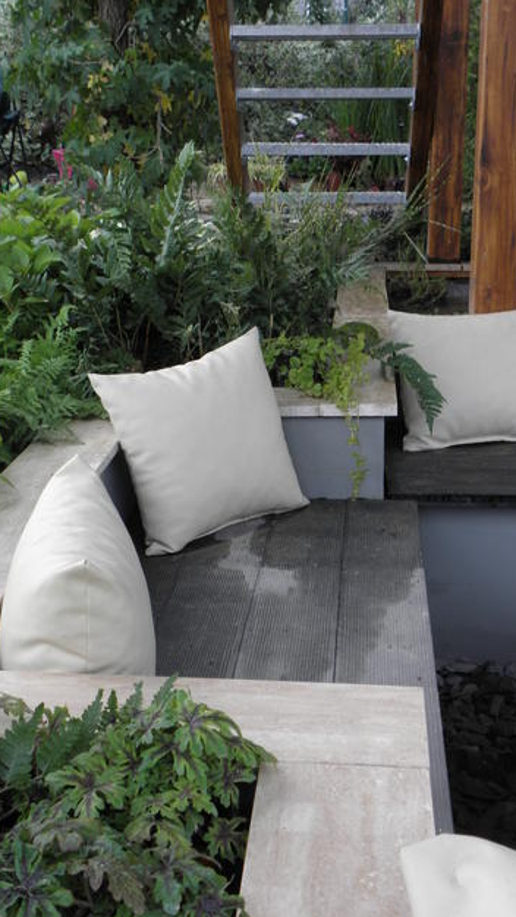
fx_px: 1192
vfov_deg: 42.1
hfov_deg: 24.4
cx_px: 254
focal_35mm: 49
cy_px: 466
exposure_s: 1/30
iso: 125
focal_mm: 7.87
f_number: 3.3
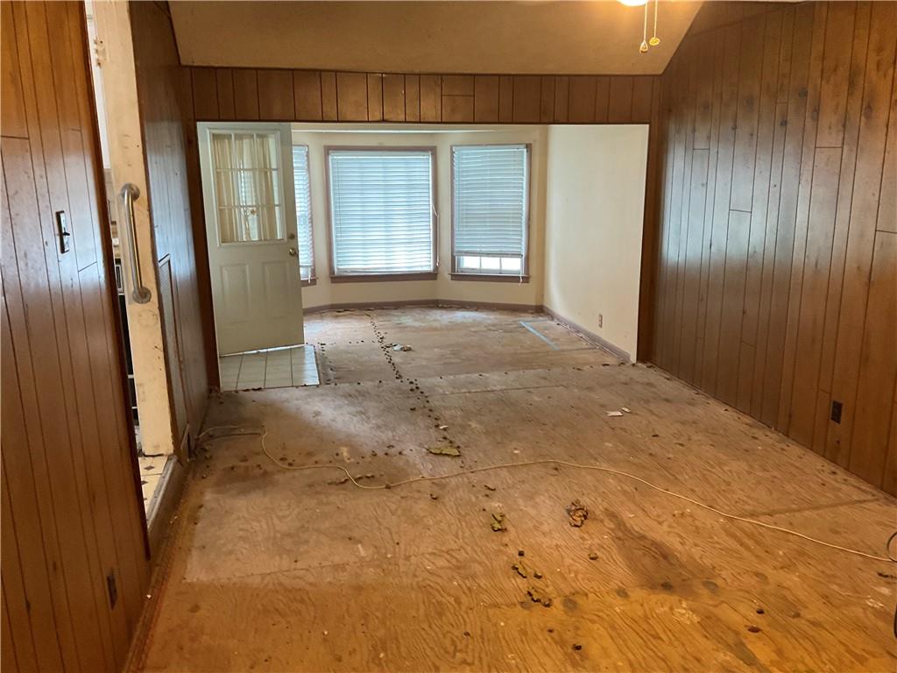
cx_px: 448
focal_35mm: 29
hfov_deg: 61.7
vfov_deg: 48.2
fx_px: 751
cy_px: 336
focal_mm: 3
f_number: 1.8
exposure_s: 1/60
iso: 200
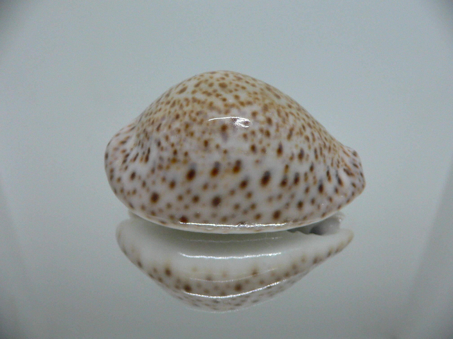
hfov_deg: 52.6
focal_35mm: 35
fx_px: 458
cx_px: 226
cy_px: 170
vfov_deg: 40.7
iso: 200
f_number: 2.8
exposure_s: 1/60
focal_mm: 4.6
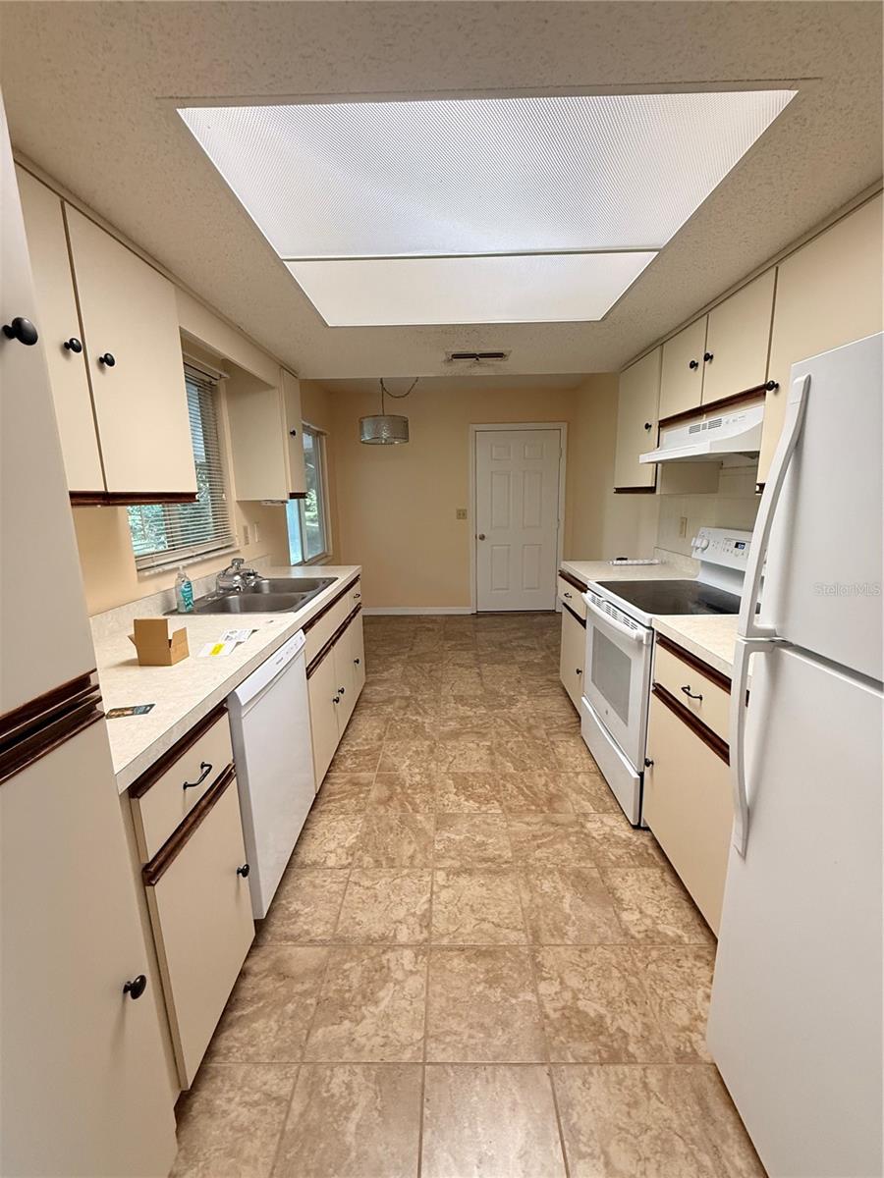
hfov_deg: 85.7
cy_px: 589
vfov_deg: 102.1
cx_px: 442
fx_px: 477
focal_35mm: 14
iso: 320
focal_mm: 2.22
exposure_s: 1/120
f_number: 2.2
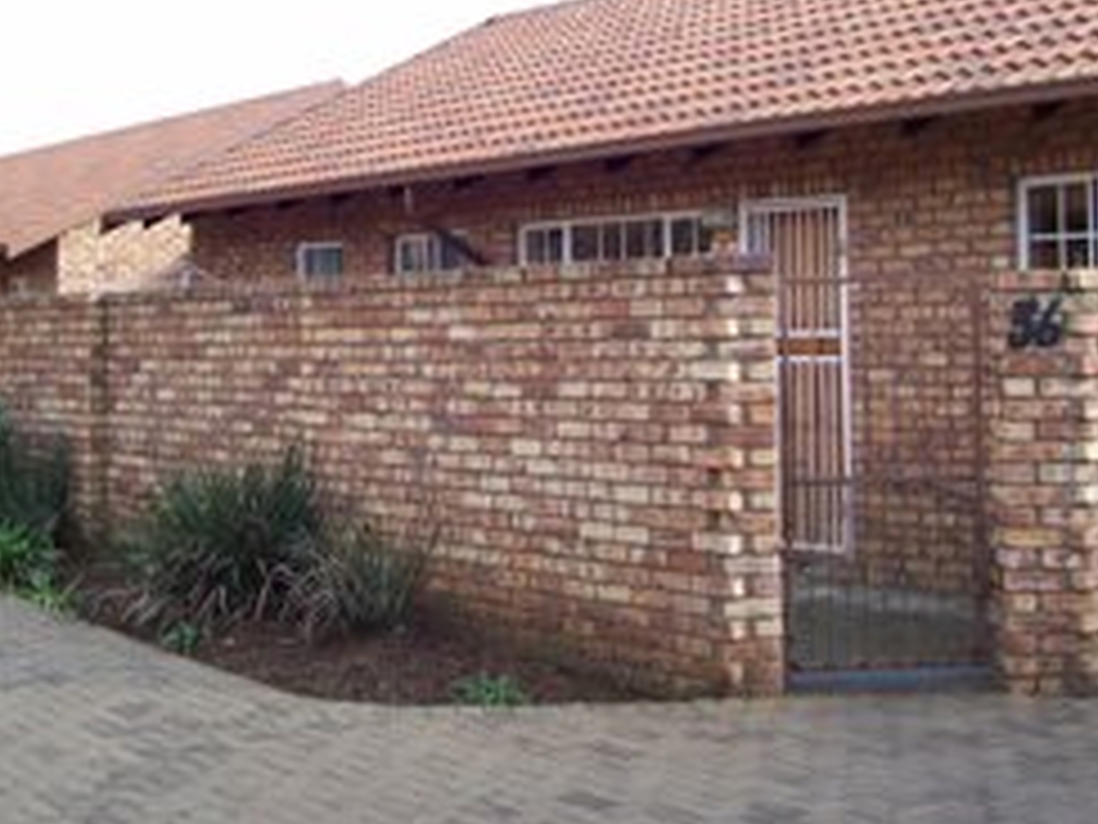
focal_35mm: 59
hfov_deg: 32.7
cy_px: 257
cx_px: 522
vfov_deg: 24.7
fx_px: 1871
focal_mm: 6
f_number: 2.7
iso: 80
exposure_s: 1/245
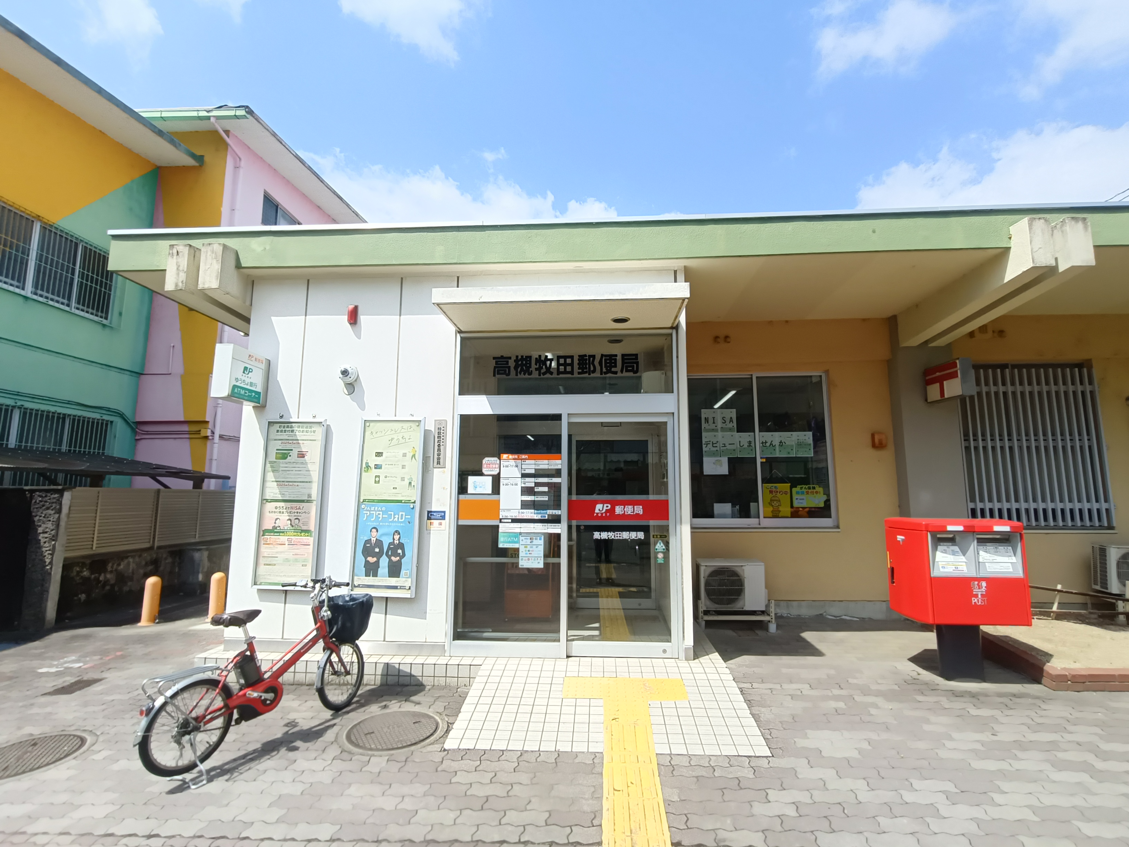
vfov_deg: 78.1
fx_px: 522
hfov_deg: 94.5
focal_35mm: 16
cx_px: 564
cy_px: 424
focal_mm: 1.68
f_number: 2.2
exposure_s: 1/538
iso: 64
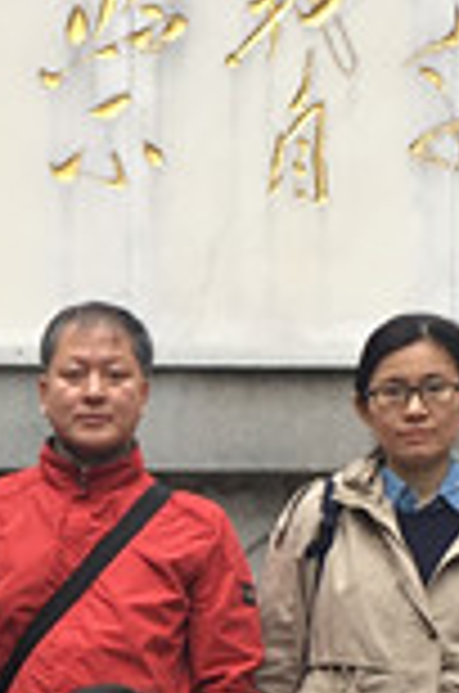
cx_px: -207
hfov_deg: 8.5
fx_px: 3016
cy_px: 698
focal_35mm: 157
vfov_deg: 12.9
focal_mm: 4.15
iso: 25
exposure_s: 1/148
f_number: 2.2
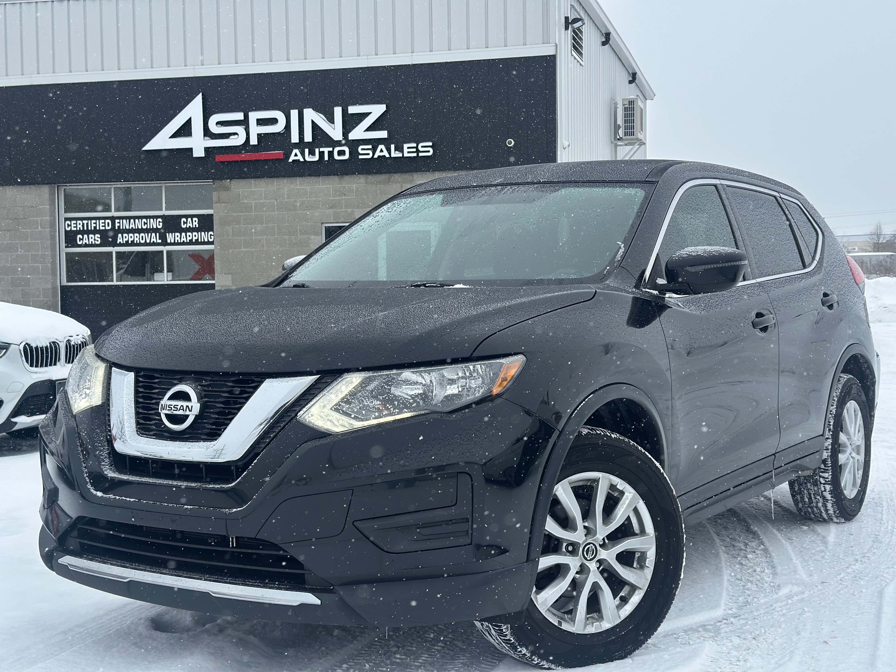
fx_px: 1242
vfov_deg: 30.3
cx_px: 448
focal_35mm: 48
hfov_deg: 39.7
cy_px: 336
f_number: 1.78
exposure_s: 1/1880
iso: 80
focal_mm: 6.86
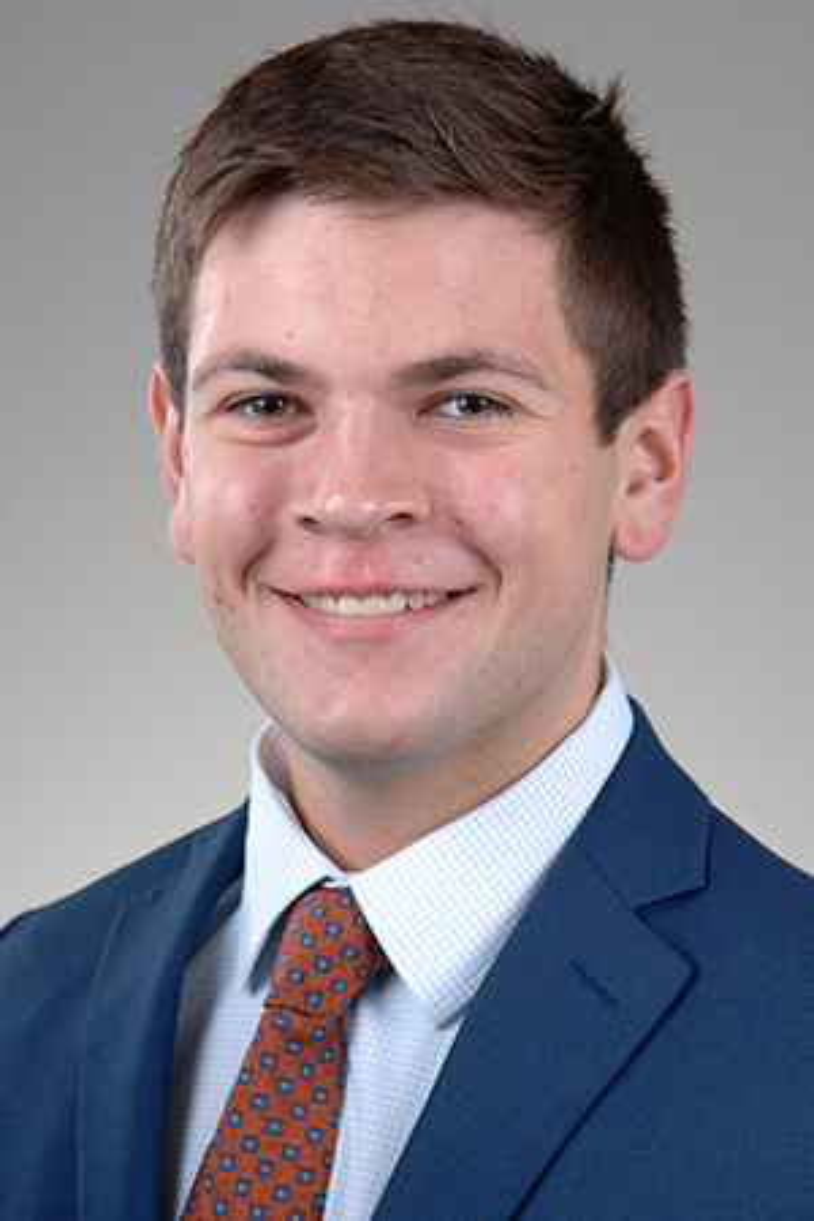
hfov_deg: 12.7
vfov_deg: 18.9
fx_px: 3663
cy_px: 610
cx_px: 407
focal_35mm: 108
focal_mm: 72
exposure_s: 1/200
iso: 200
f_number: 7.1
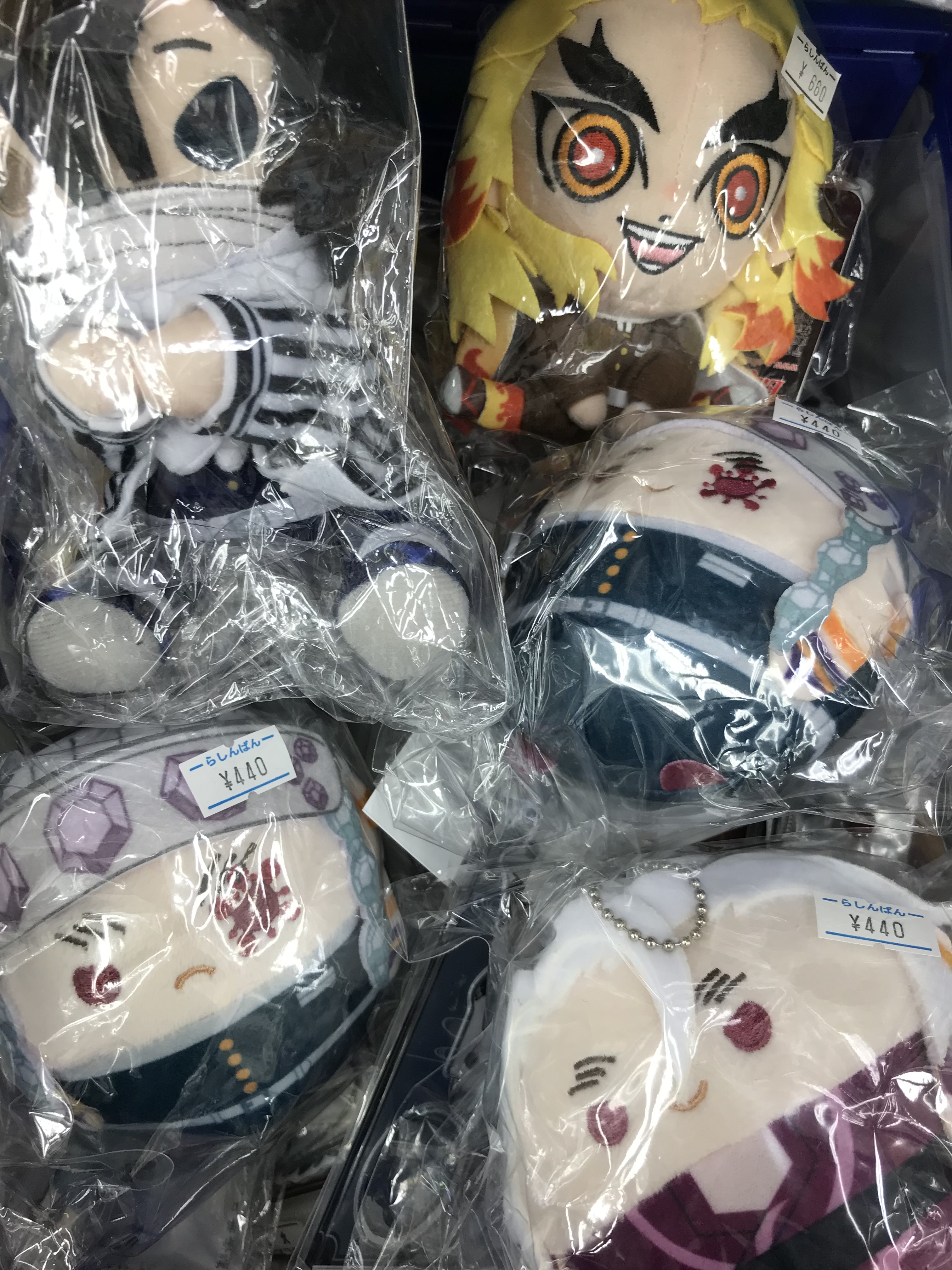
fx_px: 1027
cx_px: 476
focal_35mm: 28
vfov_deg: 63.4
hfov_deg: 49.7
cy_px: 635
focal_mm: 3.99
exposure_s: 1/50
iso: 25
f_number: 1.8
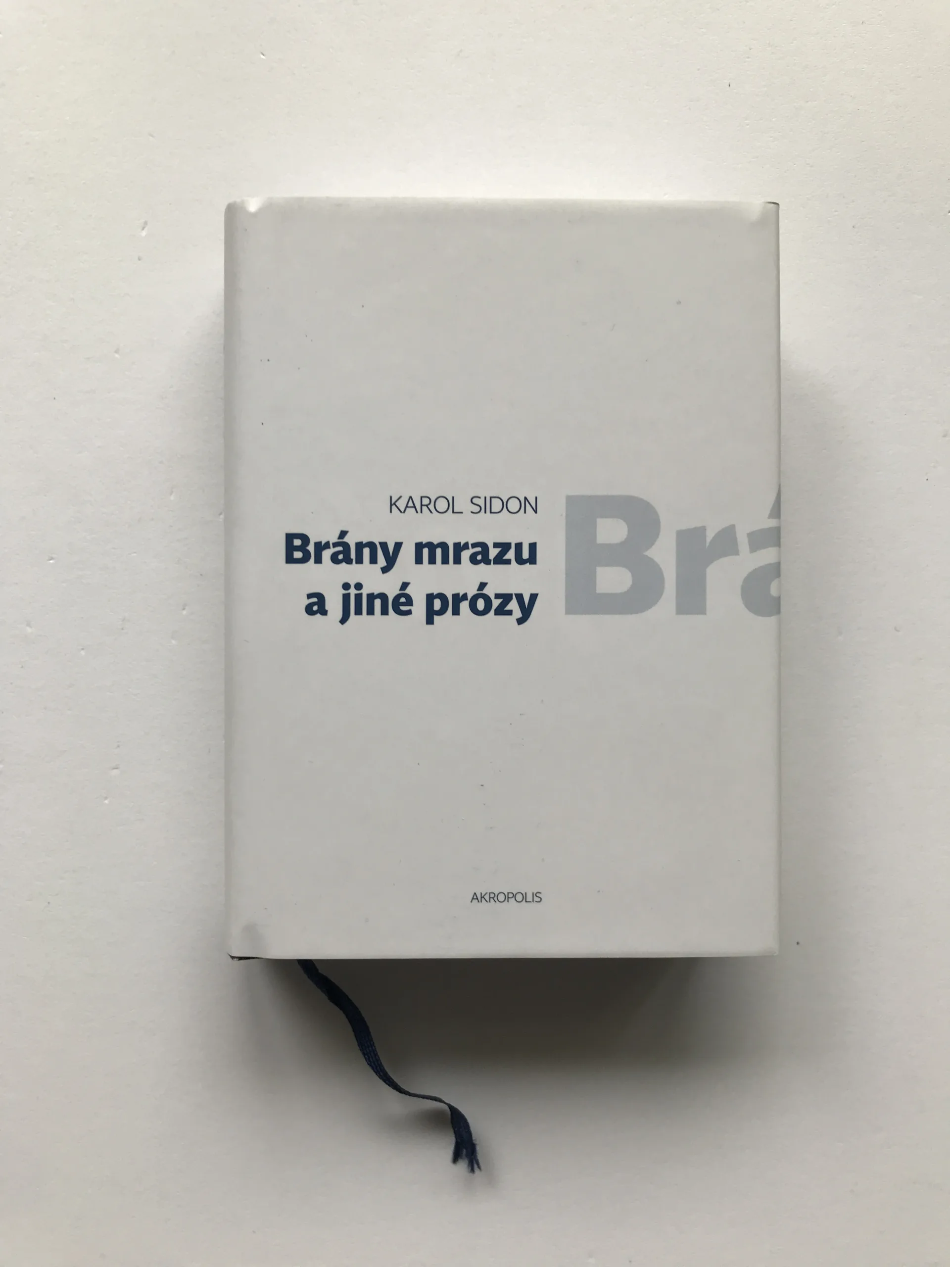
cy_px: 634
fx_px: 1025
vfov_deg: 63.4
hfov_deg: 49.7
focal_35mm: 28
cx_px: 475
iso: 25
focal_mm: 3.99
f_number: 1.8
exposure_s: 1/100
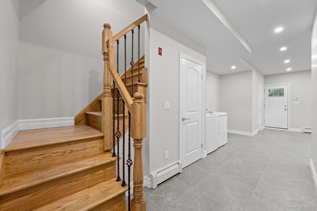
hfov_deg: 104.3
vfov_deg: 81.2
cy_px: 106
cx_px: 158
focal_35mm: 14
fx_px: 123
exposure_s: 1/3
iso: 400
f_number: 10
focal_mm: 14
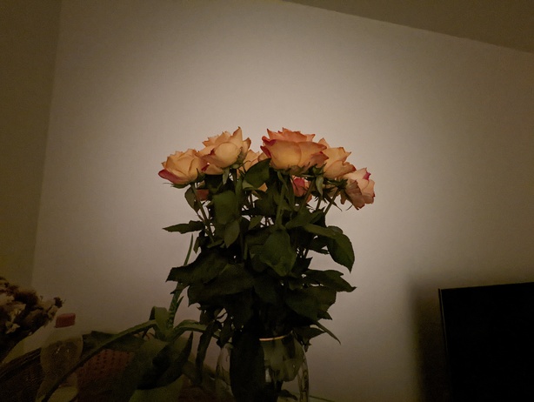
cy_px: 201
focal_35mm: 16
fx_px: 247
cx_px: 267
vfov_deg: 78.2
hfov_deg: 94.4
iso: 2757
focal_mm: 2.35
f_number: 2.2
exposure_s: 1/1
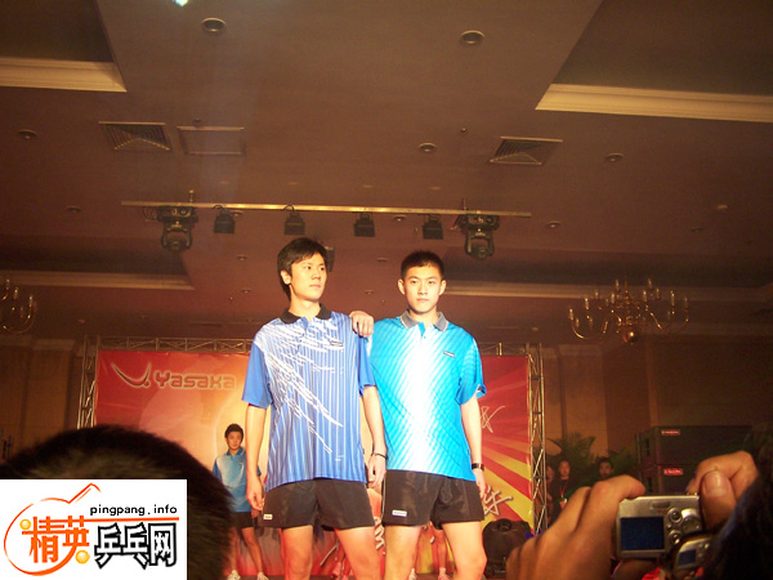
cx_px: 386
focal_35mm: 38
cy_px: 290
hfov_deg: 49.0
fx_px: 849
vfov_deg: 37.7
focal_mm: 6.3
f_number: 2.8
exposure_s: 1/60
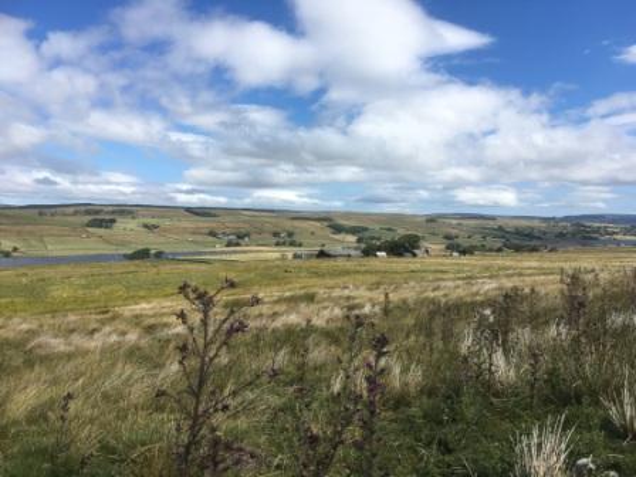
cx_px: 318
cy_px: 238
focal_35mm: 29
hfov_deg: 61.7
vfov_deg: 48.2
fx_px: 533
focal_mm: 4.15
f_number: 2.2
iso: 25
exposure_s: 1/1709
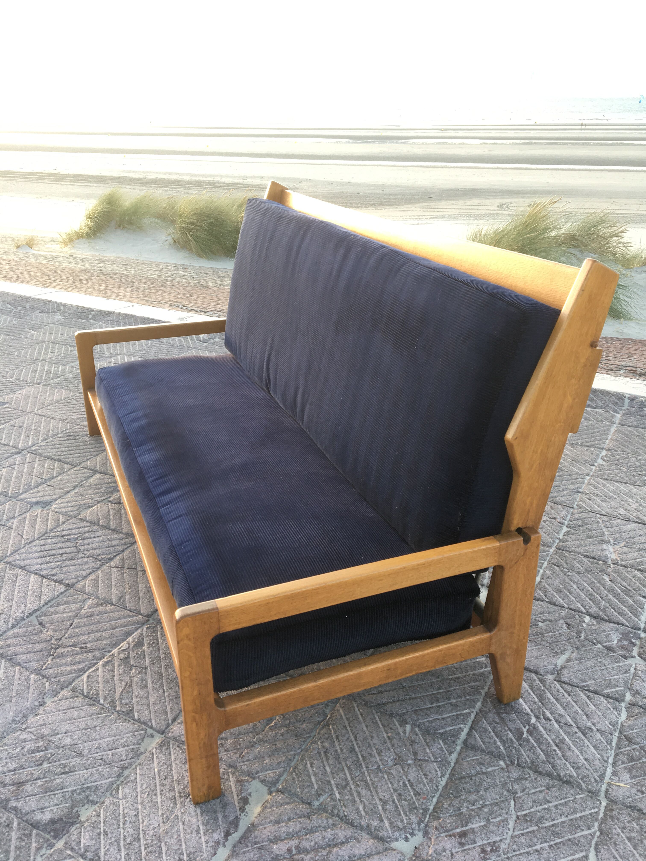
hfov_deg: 48.2
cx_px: 323
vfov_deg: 61.7
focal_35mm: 29
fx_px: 722
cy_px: 430
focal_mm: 4.15
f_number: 2.2
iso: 32
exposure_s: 1/100
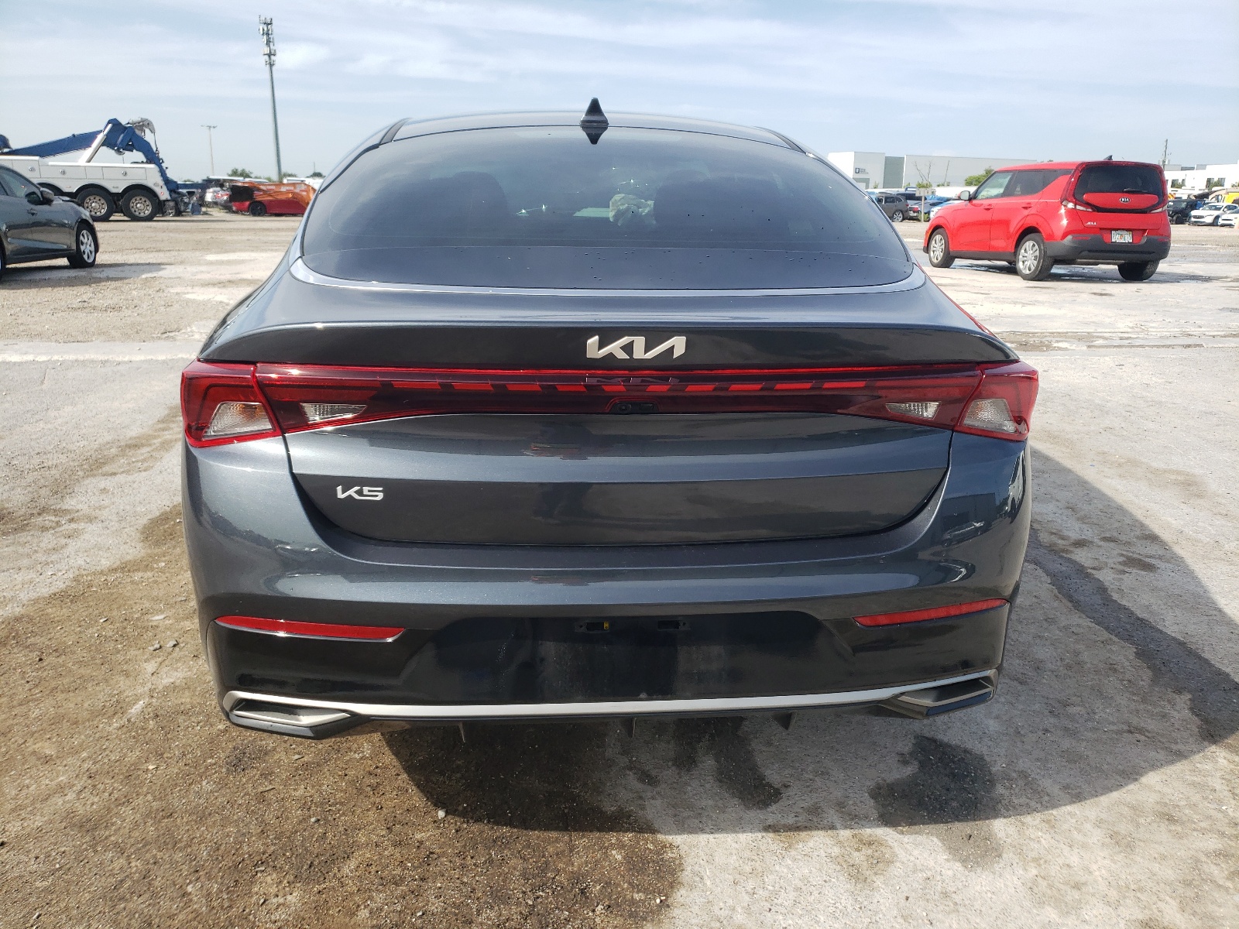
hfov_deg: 67.3
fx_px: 931
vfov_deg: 53.1
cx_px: 620
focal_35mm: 26
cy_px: 464
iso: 50
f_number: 1.5
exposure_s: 1/1667
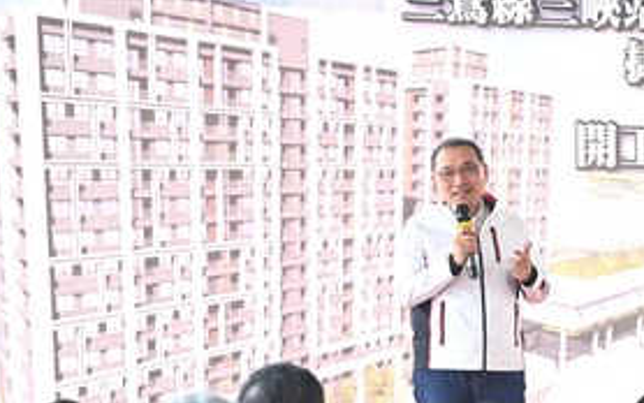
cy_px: 233
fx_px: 2704
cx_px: 431
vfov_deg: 8.5
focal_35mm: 154
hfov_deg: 13.6
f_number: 4
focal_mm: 105
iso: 360
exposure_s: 1/250
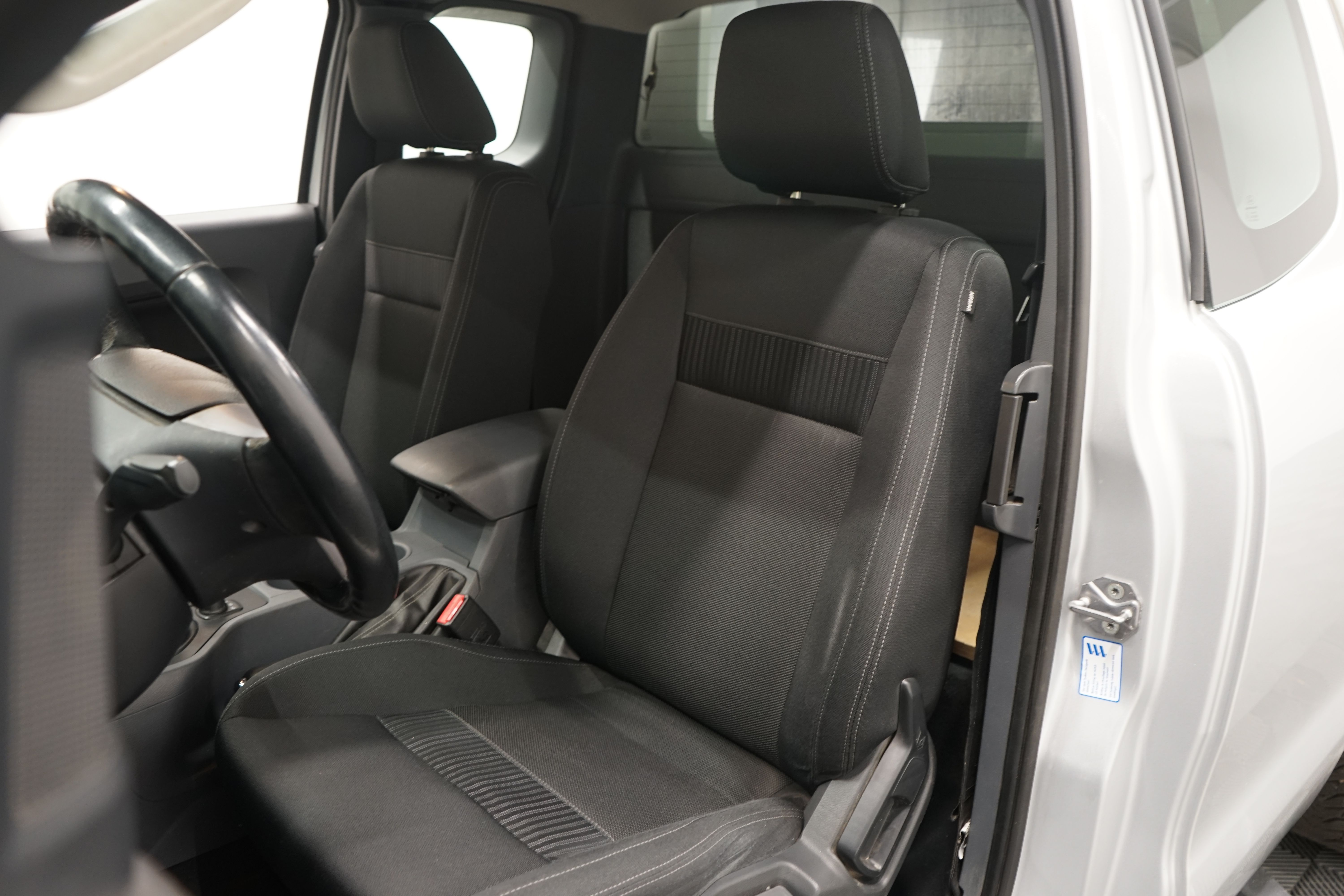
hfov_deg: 63.7
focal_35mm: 29
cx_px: 672
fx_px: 1083
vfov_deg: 45.0
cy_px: 448
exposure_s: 1/8
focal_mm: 29
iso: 800
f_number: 5
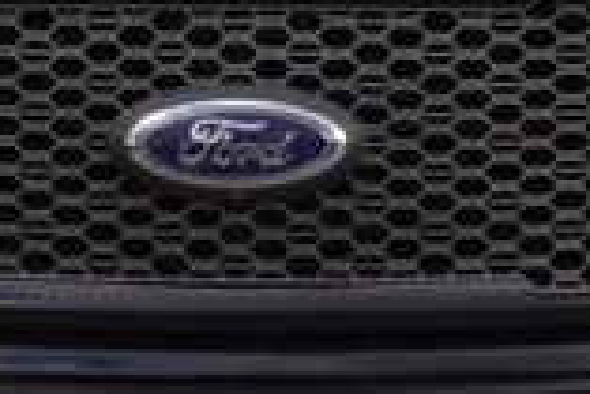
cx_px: 256
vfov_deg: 8.3
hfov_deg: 12.4
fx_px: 2707
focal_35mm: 165
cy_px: 173
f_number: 6.3
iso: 100
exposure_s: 1/125
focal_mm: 27
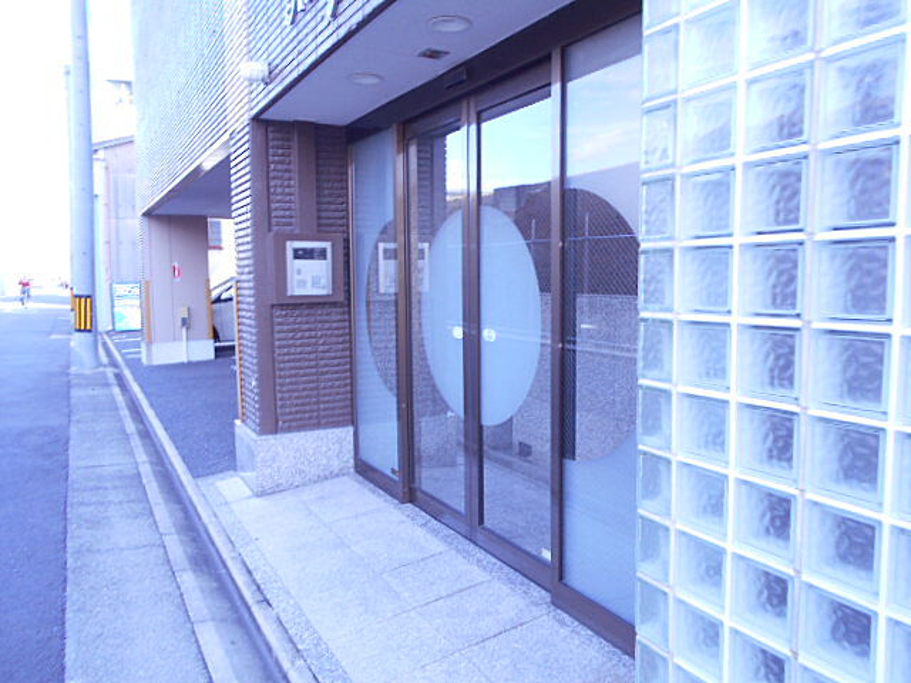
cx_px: 456
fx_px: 684
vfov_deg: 53.1
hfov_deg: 67.3
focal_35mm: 26
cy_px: 342
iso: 80
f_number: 3.2
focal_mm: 4.6
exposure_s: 1/60
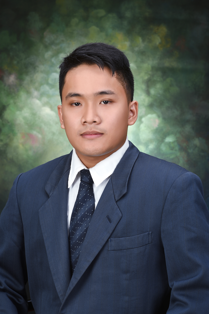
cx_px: 104
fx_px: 1110
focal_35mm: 128
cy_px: 157
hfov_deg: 10.8
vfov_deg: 16.1
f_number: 10
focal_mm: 85
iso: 125
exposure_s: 1/160
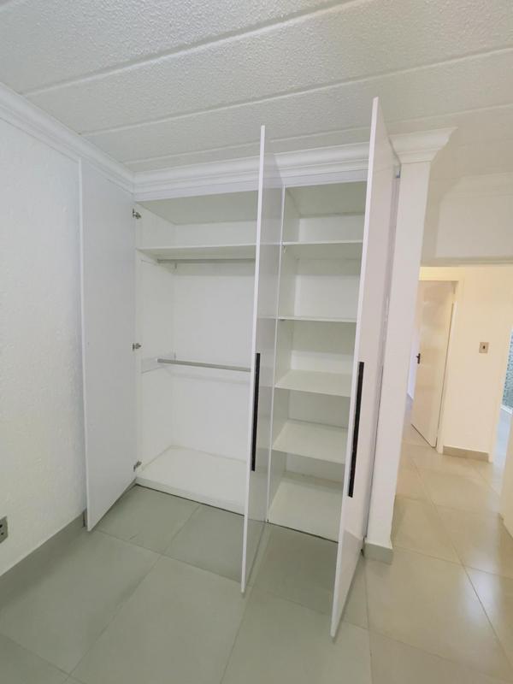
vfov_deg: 106.2
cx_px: 256
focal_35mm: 13
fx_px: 257
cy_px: 342
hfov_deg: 89.9
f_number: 2.4
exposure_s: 1/50
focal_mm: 1.54
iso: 400
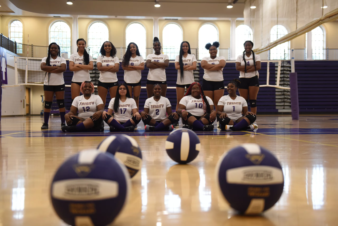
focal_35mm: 44
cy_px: 113
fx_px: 413
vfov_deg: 30.5
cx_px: 169
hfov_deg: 44.5
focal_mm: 44
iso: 1250
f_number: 2.8
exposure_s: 1/200
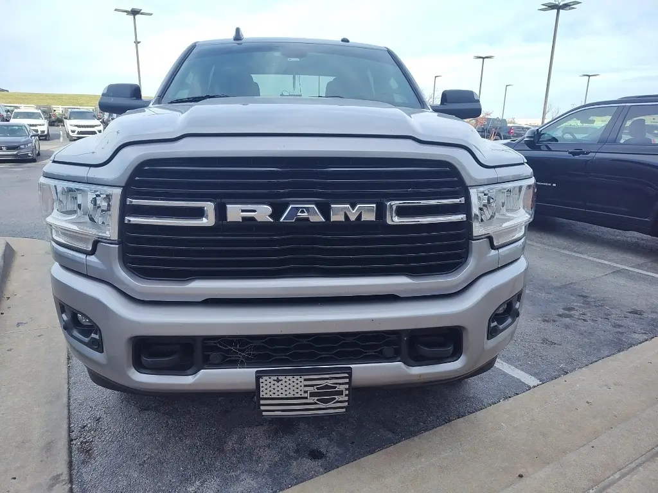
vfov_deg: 58.9
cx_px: 329
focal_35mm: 23
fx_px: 437
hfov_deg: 73.9
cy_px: 246
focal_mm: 5.56
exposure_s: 1/1039
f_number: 1.8
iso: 100
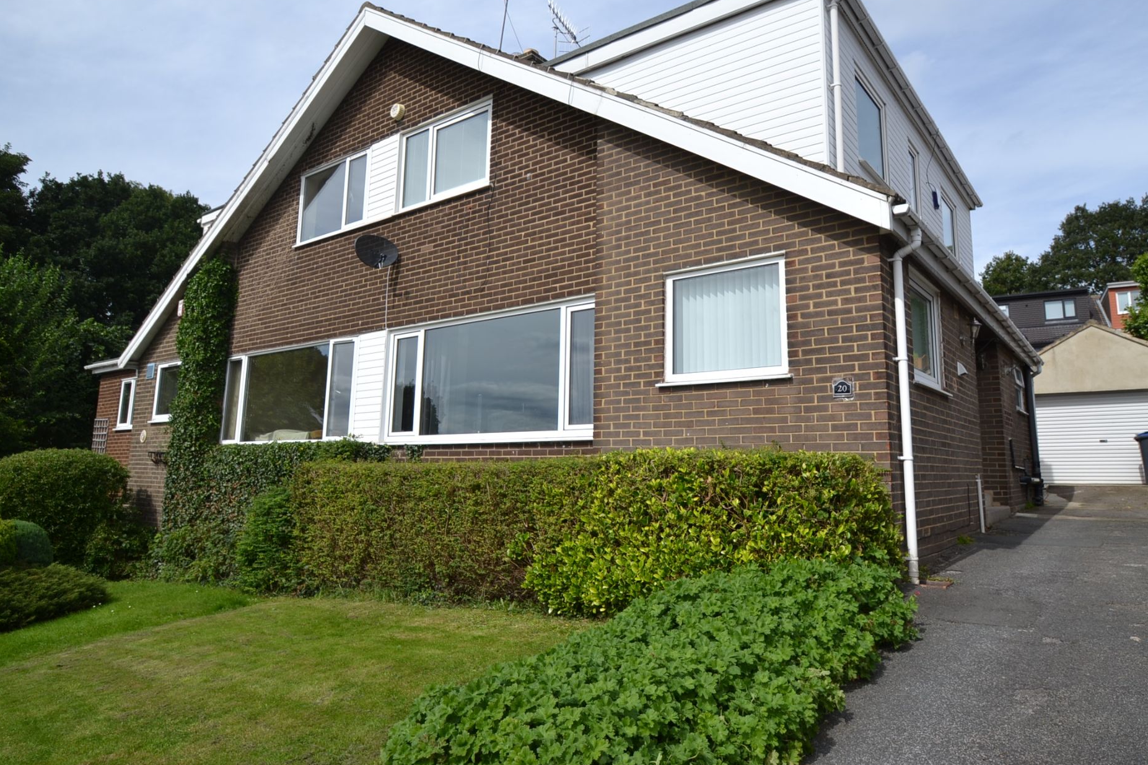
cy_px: 345
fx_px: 687
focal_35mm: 22
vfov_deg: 58.1
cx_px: 633
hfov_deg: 79.5
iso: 100
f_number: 8
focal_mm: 13
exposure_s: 1/250
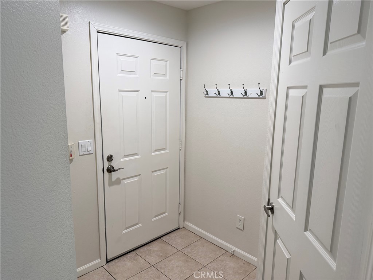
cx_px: 186
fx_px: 259
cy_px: 140
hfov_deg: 71.6
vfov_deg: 56.8
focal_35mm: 24
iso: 160
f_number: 1.78
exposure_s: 1/120
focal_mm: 6.76
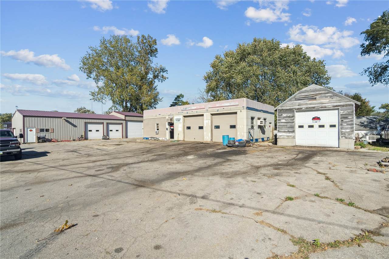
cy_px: 130
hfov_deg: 93.3
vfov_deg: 70.4
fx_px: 184
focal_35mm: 17
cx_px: 194
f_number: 10
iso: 400
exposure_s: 1/500
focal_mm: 17
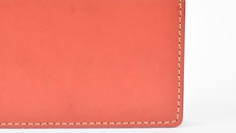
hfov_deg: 13.9
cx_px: 78
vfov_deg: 7.9
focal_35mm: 154
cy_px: 58
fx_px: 964
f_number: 5.3
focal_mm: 46
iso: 2000
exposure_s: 1/250
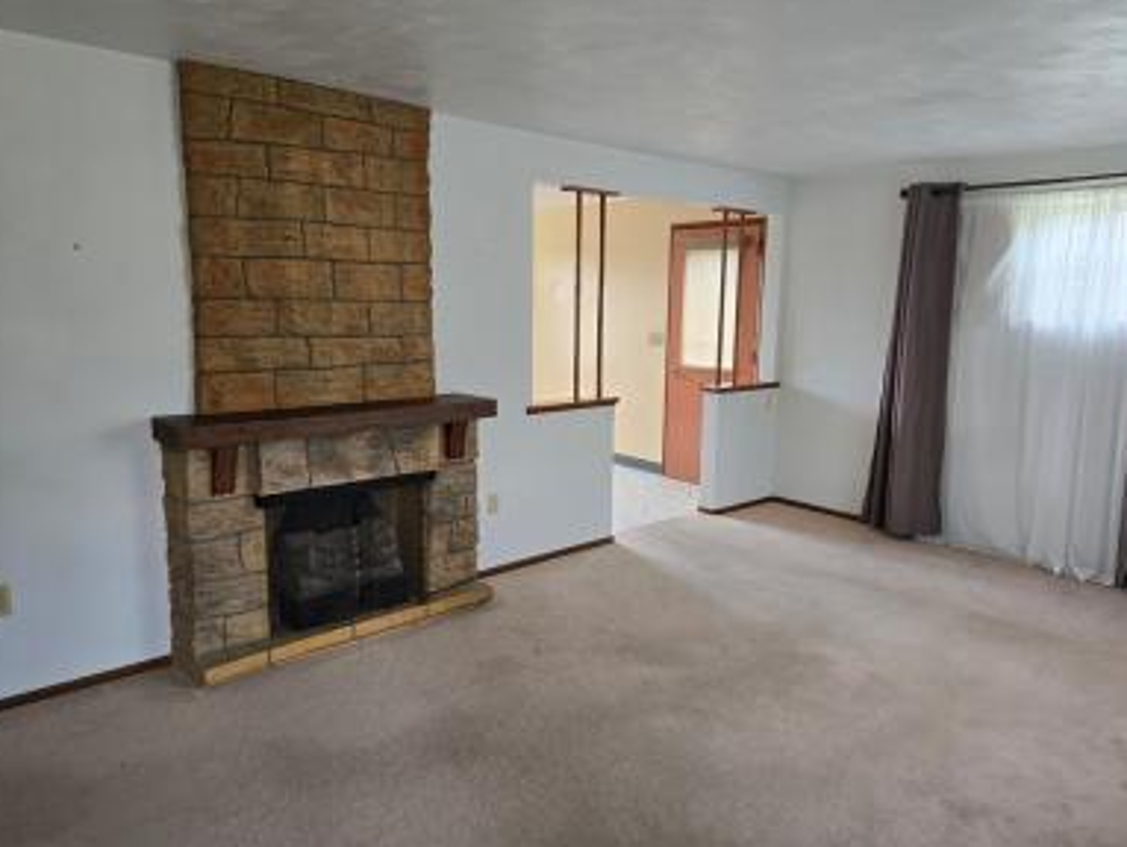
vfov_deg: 56.9
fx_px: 782
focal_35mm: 24
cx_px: 568
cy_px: 421
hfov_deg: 71.5
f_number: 1.7
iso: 200
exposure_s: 1/180
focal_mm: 6.3
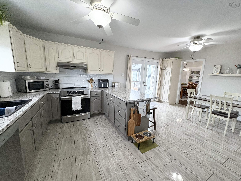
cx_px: 120
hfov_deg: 102.1
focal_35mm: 14
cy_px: 90
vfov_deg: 85.7
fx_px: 97
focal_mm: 2.22
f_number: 2.2
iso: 160
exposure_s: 1/120
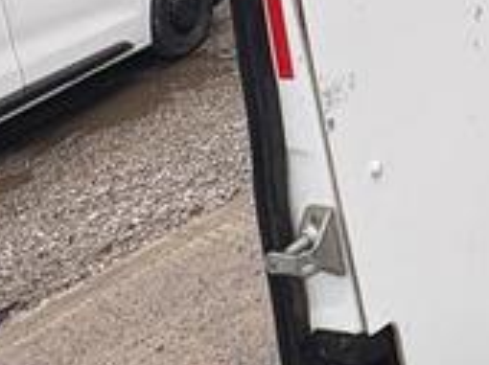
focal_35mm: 74
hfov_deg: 24.4
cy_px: -230
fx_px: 1044
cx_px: 555
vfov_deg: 17.3
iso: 40
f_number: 2.2
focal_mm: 2.22
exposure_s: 1/228
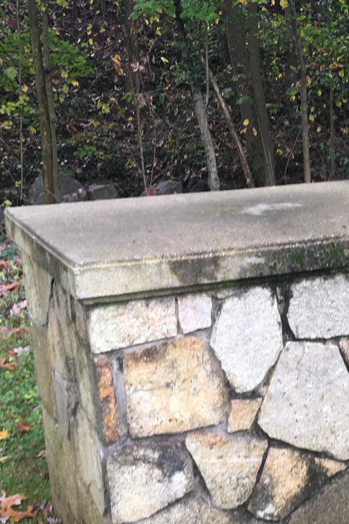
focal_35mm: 68
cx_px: 557
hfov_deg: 17.5
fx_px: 989
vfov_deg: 29.6
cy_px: 302
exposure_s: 1/120
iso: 40
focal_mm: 4.15
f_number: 2.2
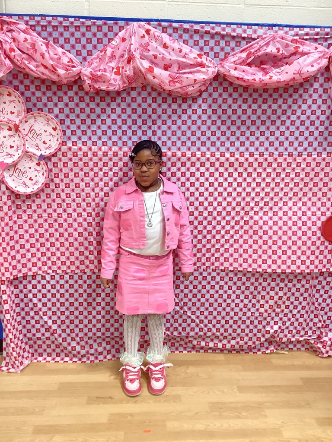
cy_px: 221
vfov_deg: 58.4
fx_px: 396
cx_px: 166
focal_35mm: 31
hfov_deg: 45.4
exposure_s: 1/50
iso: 125
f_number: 2.4
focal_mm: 3.3
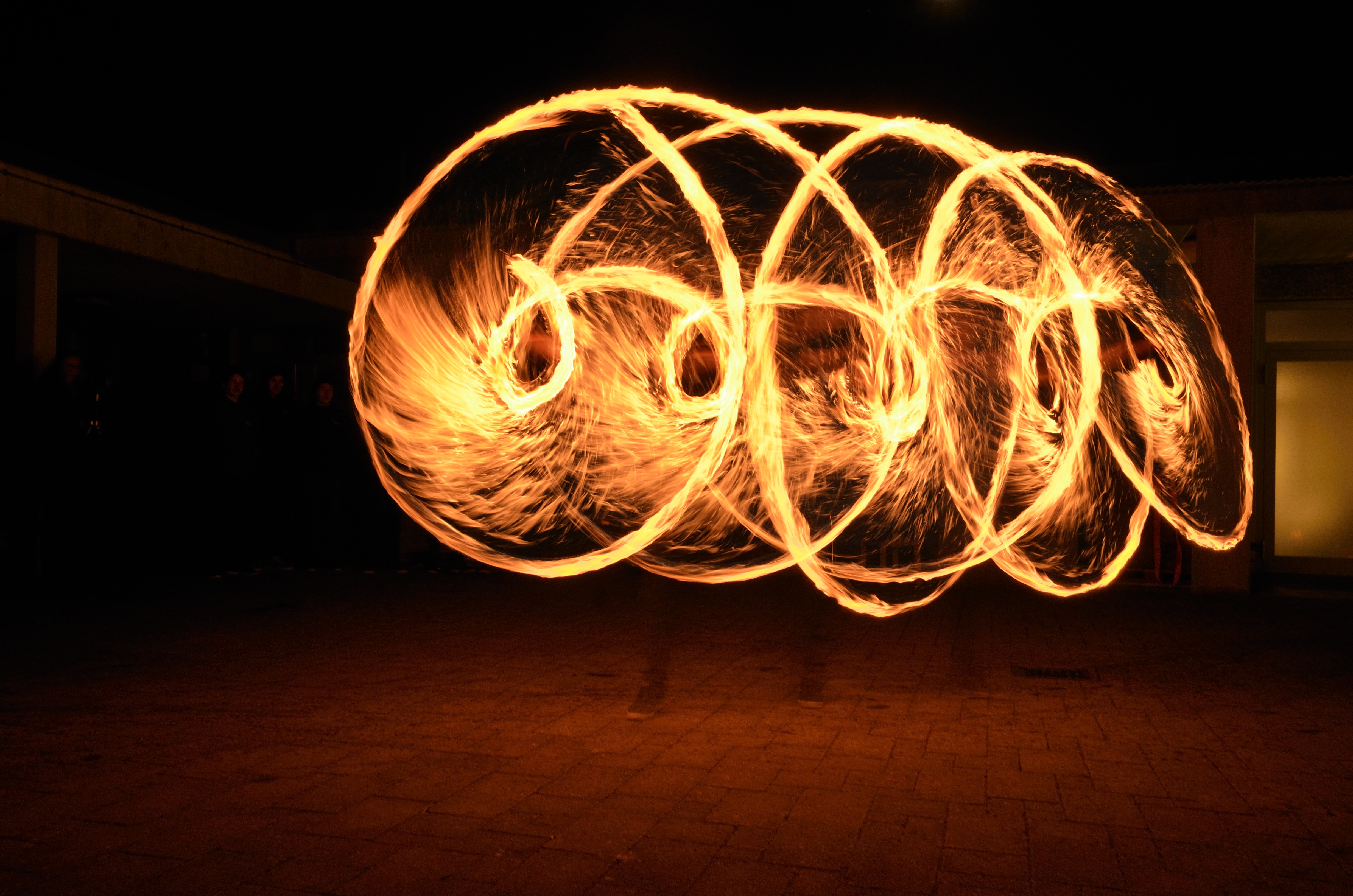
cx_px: 676
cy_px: 448
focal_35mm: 30
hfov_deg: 62.0
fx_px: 1125
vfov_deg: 43.4
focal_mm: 20
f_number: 10
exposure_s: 1.3
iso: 320
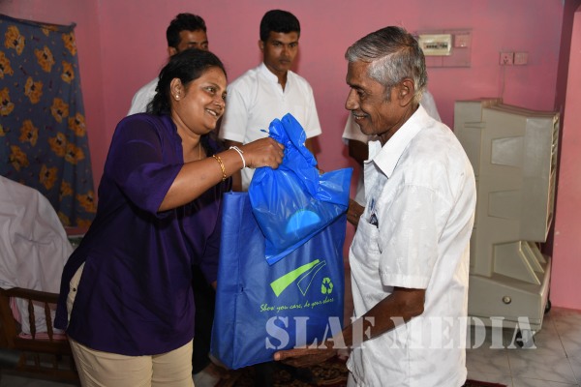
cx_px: 290
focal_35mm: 36
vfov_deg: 36.9
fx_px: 581
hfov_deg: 53.1
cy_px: 194
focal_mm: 36
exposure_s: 1/160
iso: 1000
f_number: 4.5
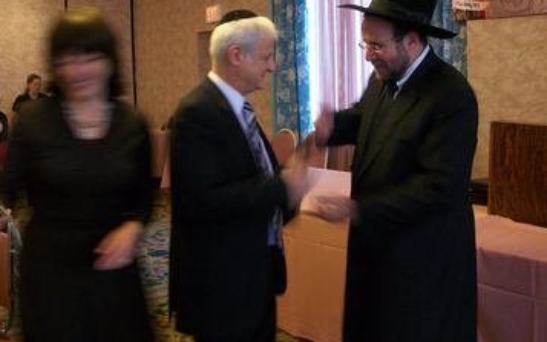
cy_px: 121
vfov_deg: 33.3
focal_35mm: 38
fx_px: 566
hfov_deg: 51.5
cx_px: 279
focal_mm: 5.7
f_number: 2.8
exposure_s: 1/8
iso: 160
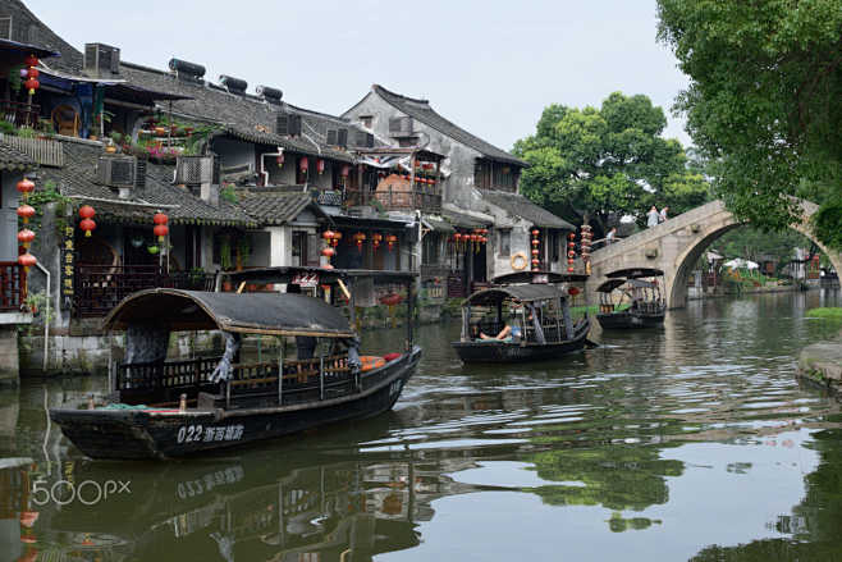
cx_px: 421
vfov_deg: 23.8
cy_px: 281
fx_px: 1333
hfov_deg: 35.0
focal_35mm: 57
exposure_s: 1/50
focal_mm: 38
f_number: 18
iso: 200
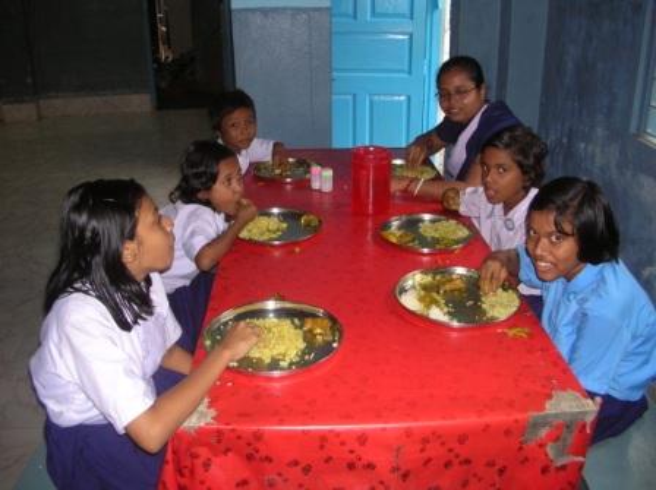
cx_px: 328
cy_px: 245
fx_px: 663
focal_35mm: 35
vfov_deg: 40.6
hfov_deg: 52.7
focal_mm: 5.8
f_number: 2.8
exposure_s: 1/60.1
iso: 91
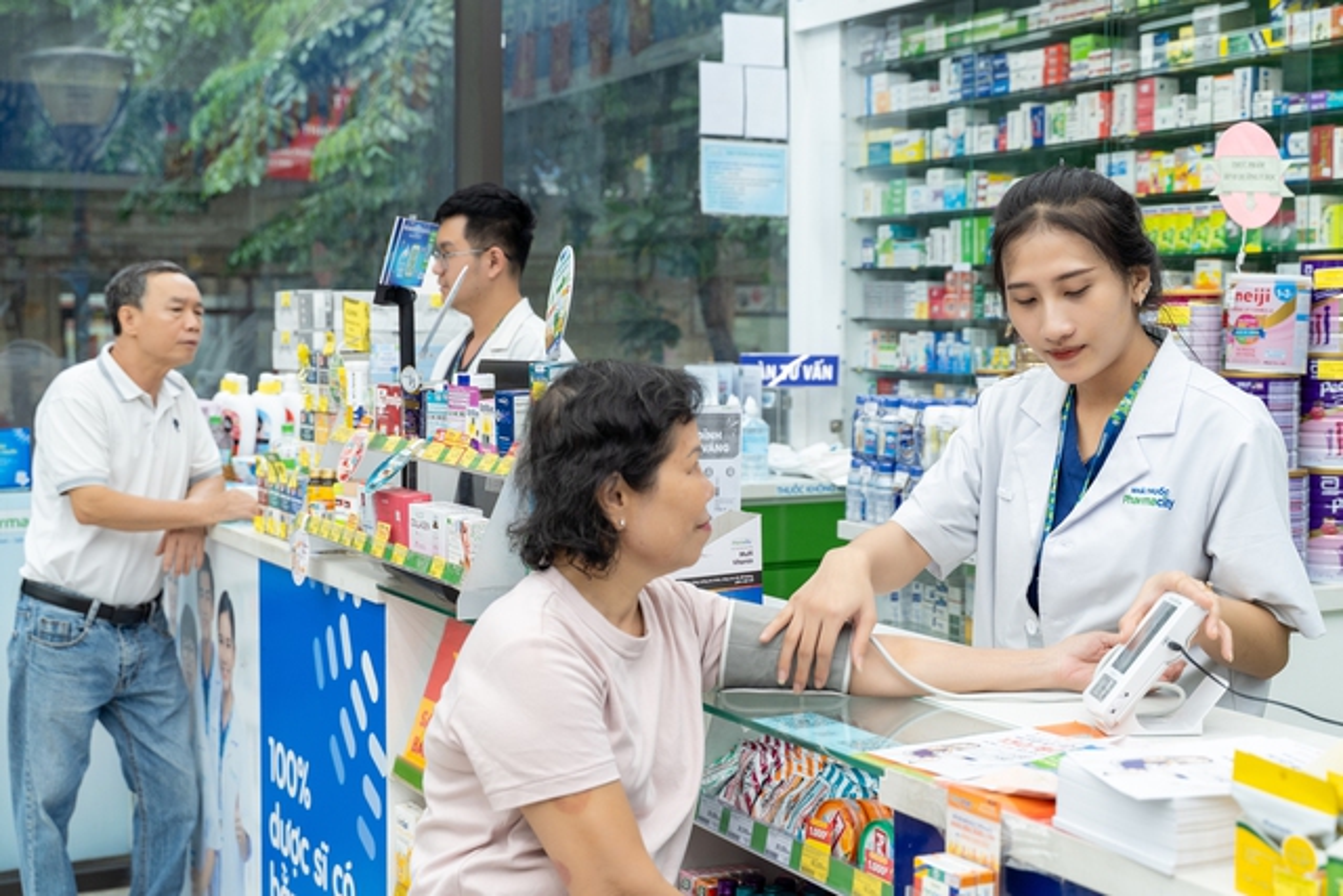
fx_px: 1642
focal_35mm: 44
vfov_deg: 30.5
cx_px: 672
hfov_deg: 44.5
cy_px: 448
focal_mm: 44
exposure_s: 1/100
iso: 500
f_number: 4
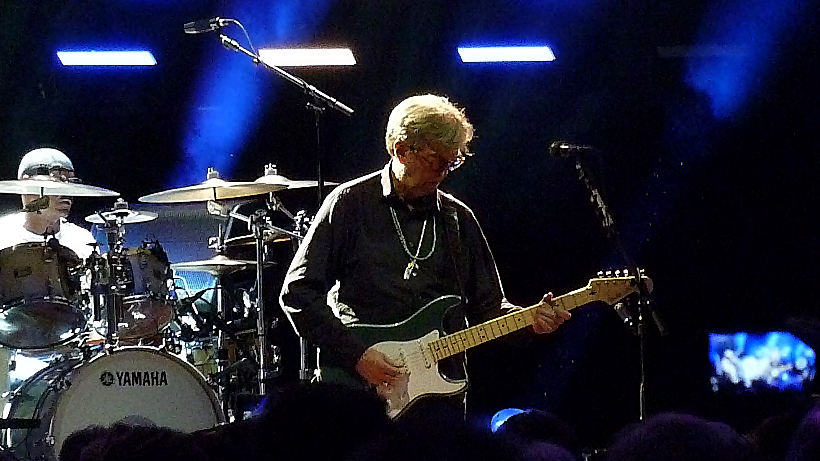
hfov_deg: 6.3
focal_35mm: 342
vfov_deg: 3.6
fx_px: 7436
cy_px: 245
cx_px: 404
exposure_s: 1/125
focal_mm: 49.2
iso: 3200
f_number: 4.9
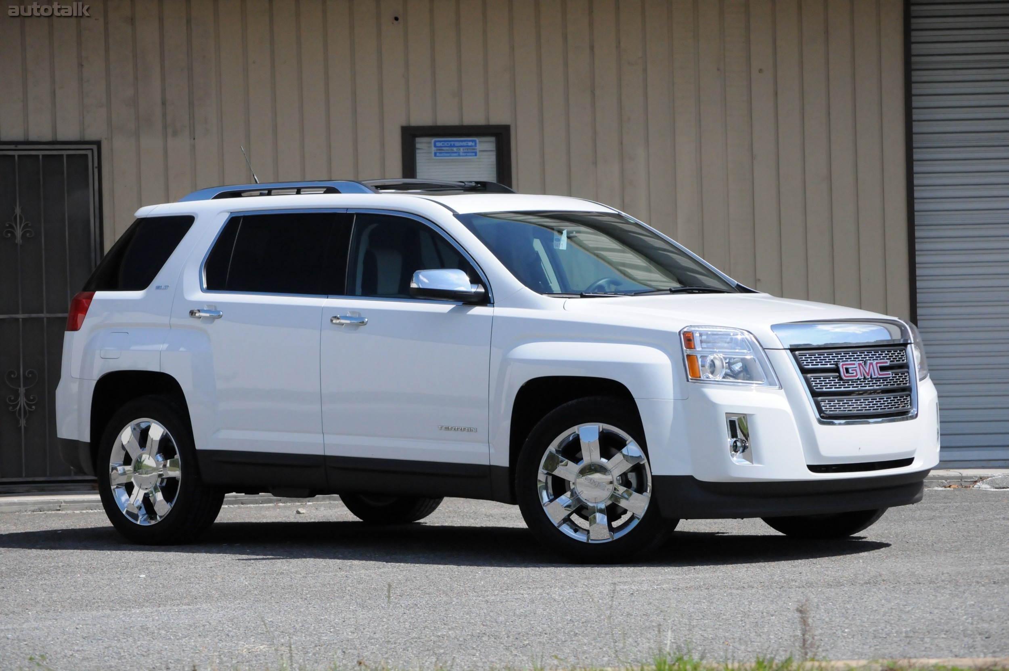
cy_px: 336
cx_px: 504
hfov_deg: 16.1
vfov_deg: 10.7
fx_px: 3570
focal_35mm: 128
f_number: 7.1
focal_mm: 85
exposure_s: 1/8000
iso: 1600
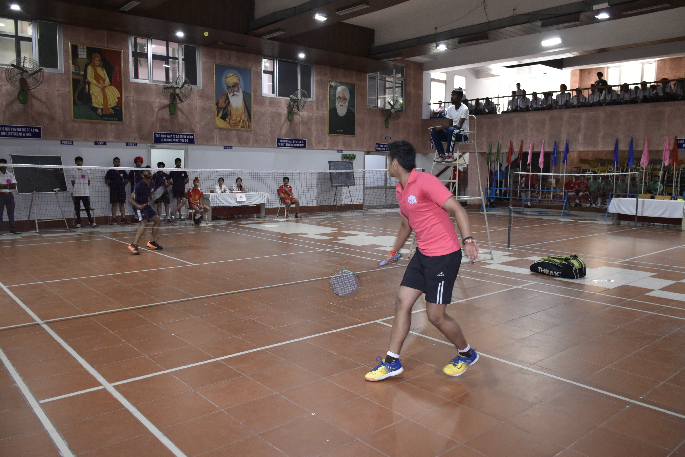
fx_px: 533
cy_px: 222
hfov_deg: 65.5
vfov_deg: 46.4
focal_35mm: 28
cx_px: 346
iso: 1400
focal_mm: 18
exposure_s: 1/60
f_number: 3.5
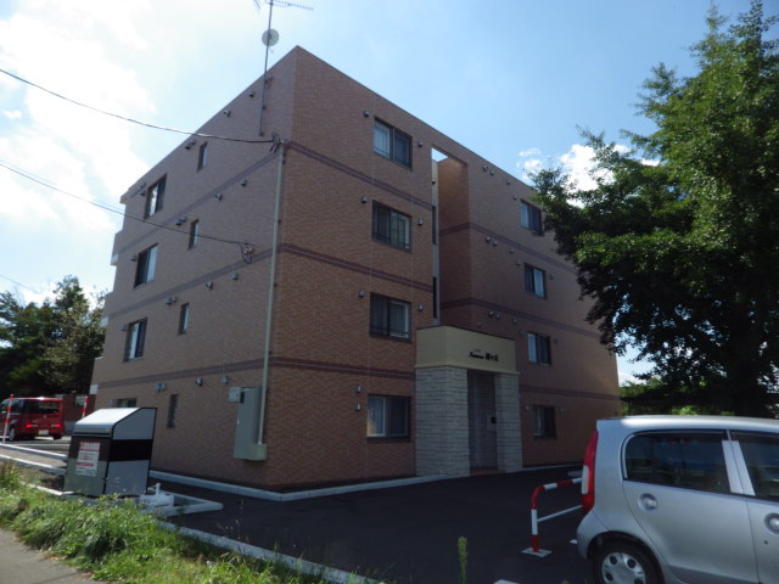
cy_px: 292
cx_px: 390
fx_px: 495
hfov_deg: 76.4
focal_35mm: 22
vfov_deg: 61.1
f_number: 3.1
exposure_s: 1/1250
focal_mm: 4
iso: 100
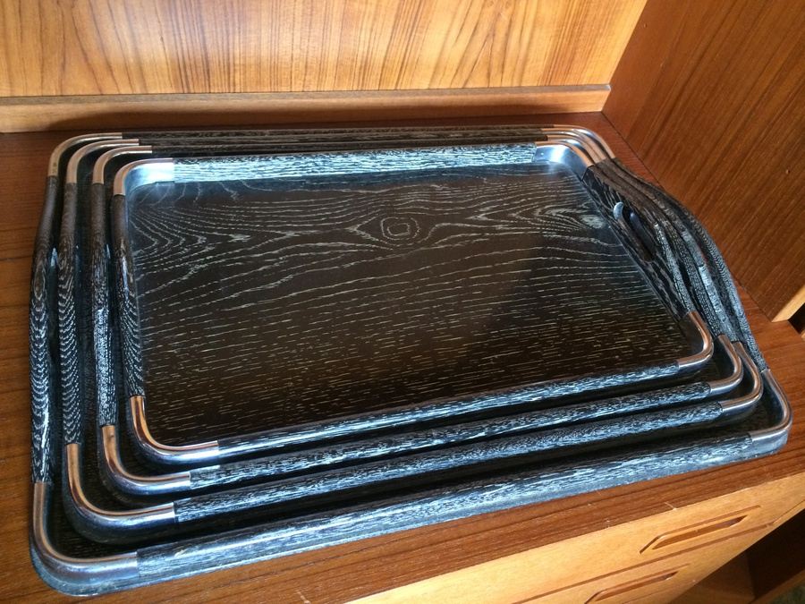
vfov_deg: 46.8
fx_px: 698
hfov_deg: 60.0
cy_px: 302
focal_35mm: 30
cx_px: 402
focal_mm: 4.12
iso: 250
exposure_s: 1/30
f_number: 2.2
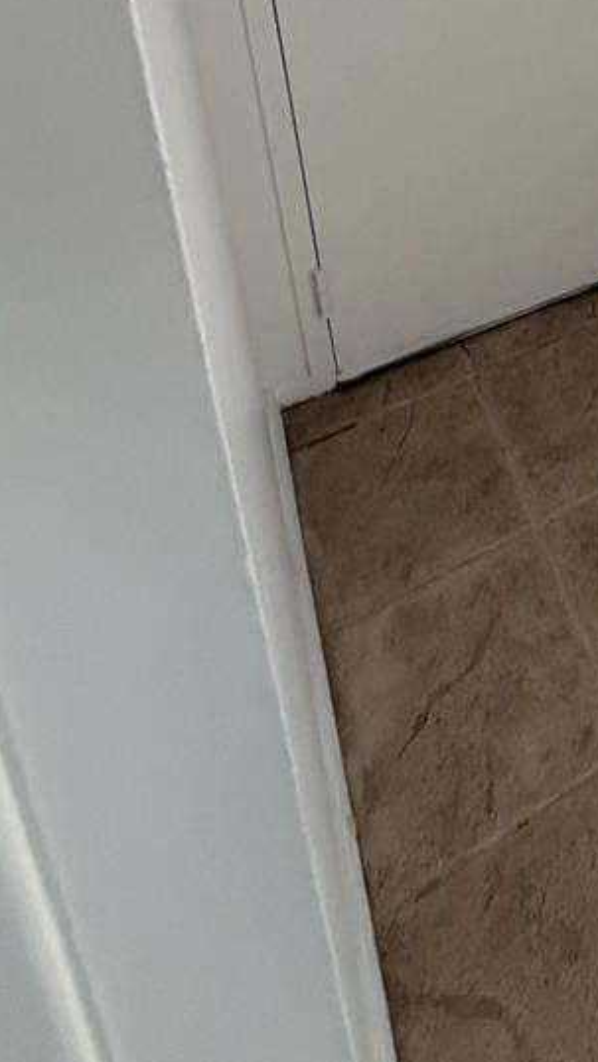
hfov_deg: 27.5
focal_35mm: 34
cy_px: -93
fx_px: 958
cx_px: 819
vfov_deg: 44.8
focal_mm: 2.22
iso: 320
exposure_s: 1/68
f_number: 2.2
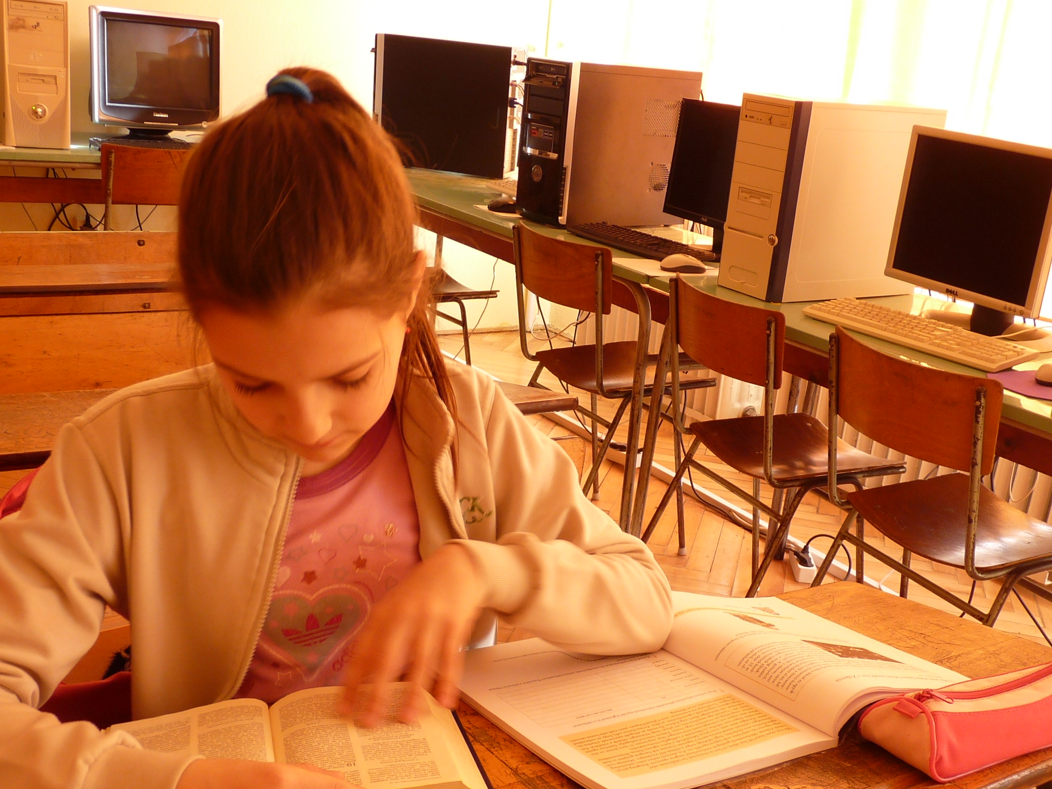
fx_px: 1216
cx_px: 587
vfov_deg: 35.8
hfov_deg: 46.7
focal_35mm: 40
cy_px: 495
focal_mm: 4.8
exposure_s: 1/40
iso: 100
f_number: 2.8
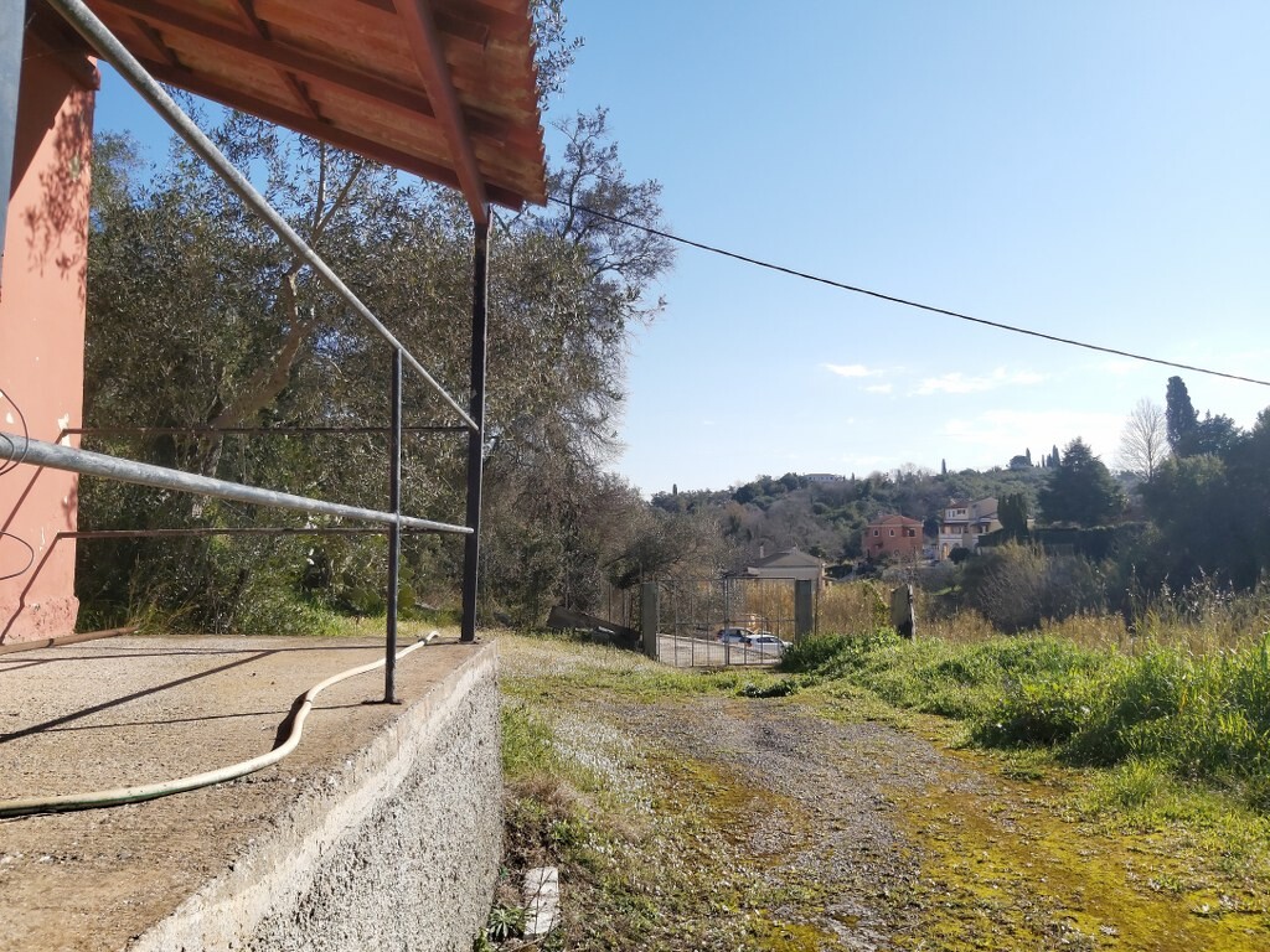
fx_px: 954
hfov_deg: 67.3
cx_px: 635
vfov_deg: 53.1
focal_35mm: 26
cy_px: 476
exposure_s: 1/1219
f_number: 1.7
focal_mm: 3.92
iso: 64
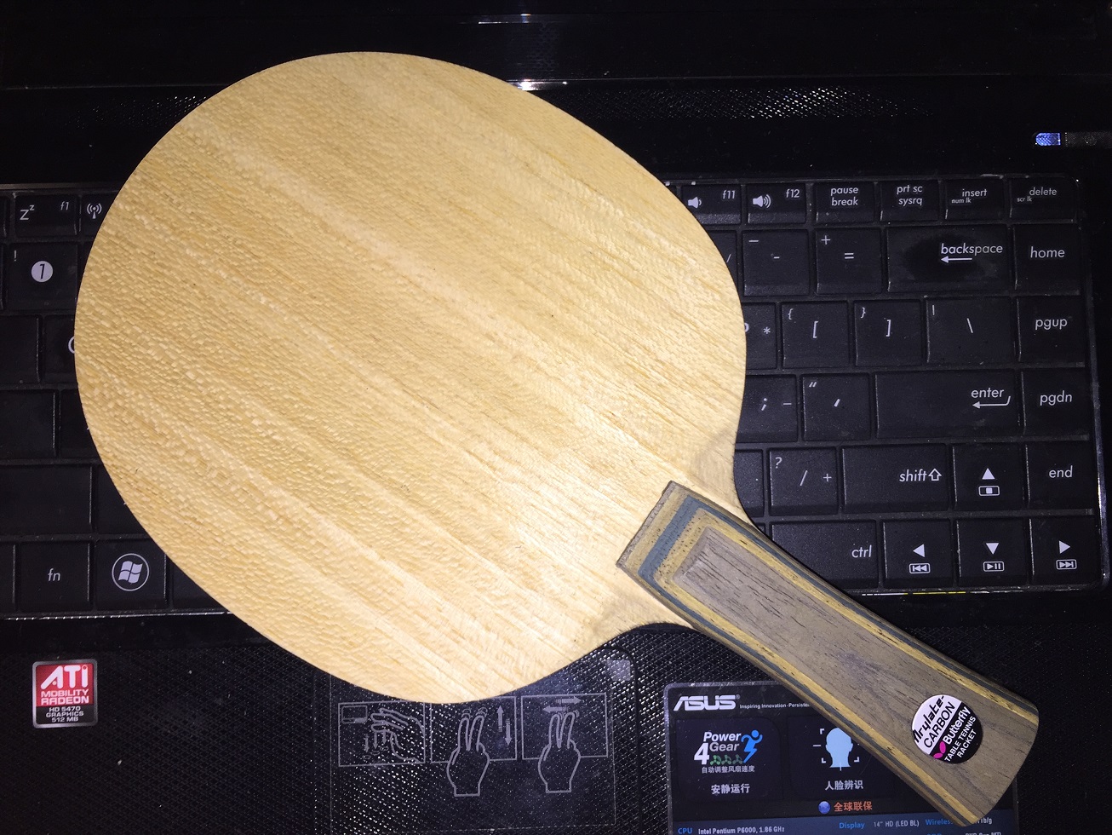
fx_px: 932
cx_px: 556
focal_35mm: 29
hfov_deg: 61.7
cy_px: 418
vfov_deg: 48.2
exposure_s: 1/86
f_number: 2.2
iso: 32
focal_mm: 4.15
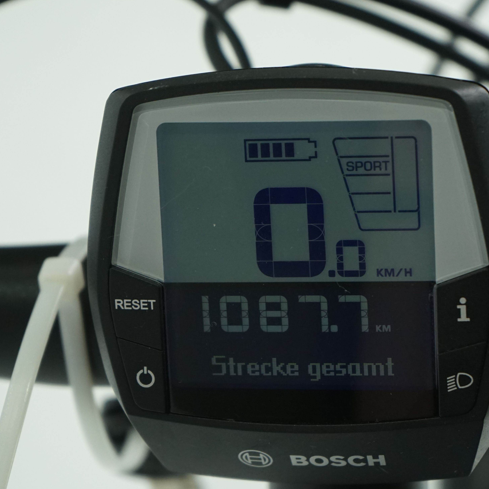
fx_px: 1950
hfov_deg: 14.3
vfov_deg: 14.3
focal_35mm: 122
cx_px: 299
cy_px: 244
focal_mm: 70
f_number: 6.3
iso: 1600
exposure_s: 1/200
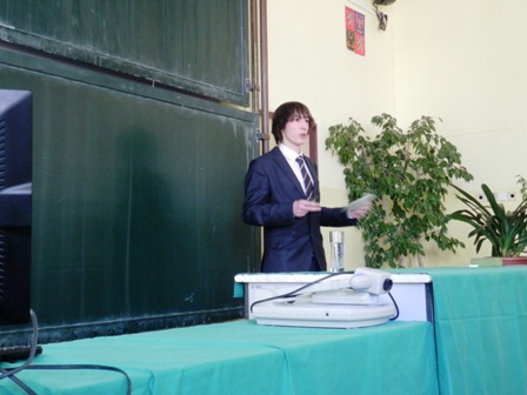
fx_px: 700
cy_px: 198
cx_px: 264
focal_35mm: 46
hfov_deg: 41.2
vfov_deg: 31.5
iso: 400
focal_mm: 8.2
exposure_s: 1/12.1
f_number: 3.2
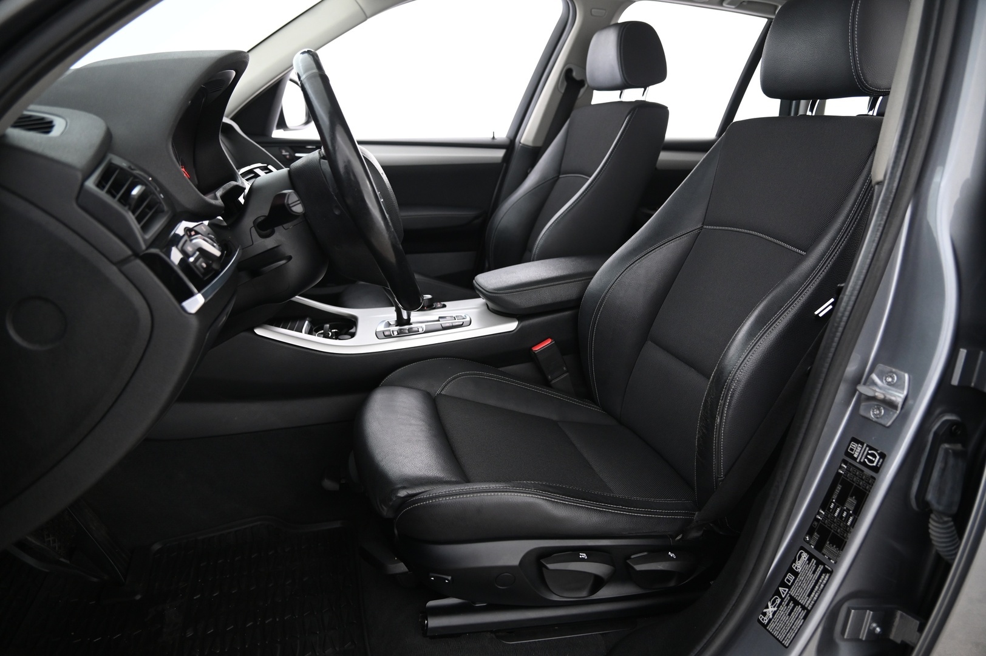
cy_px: 328
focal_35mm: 24
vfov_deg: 53.1
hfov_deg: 73.8
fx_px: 657
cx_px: 493
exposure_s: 1/15
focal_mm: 24
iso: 2000
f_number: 4
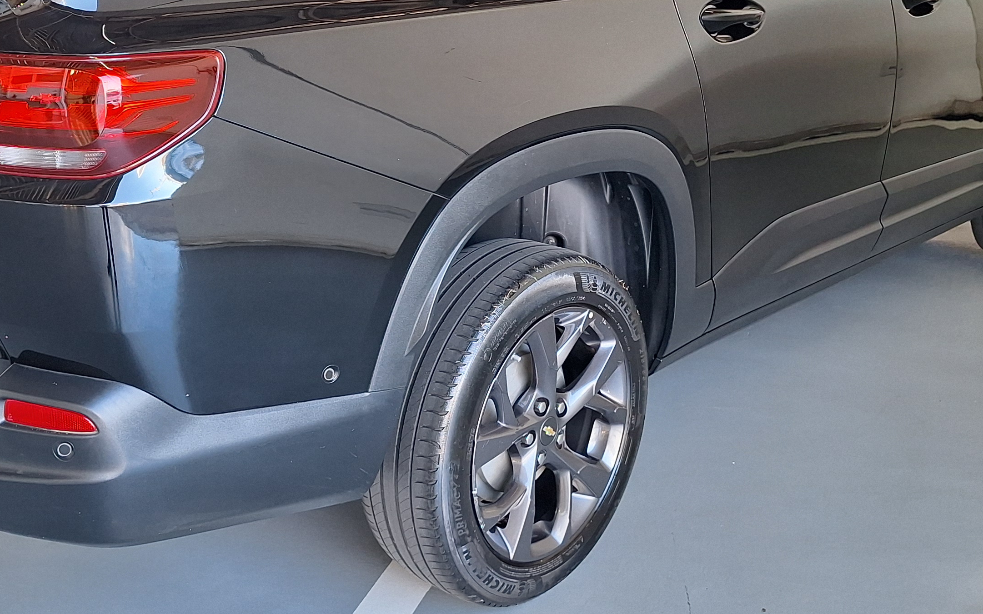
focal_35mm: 46
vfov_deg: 27.5
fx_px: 1232
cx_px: 384
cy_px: 140
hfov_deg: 43.2
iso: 80
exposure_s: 1/120
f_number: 1.8
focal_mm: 5.54
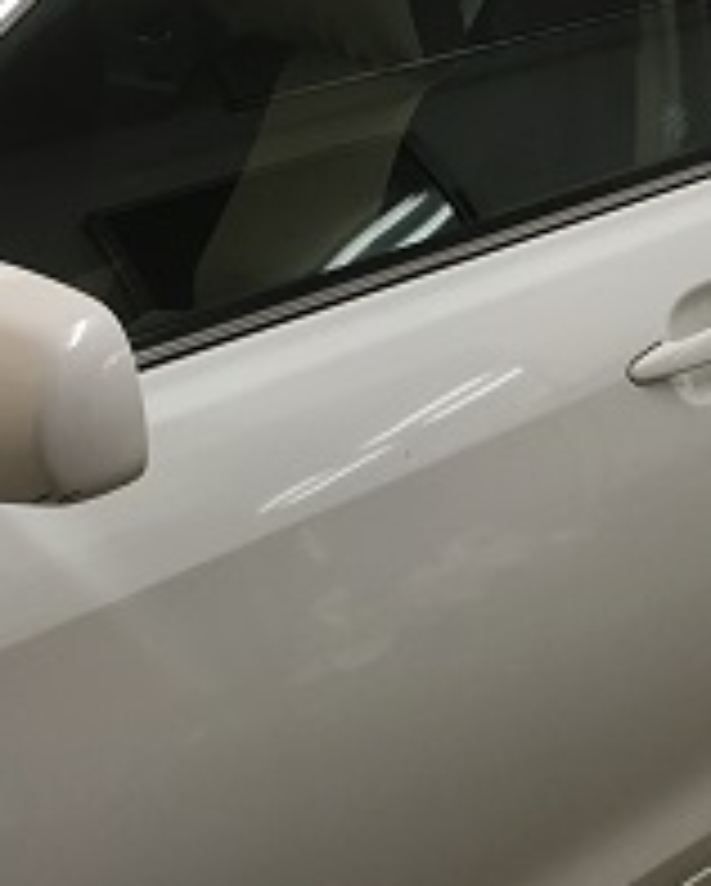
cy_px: 362
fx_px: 1733
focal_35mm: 66
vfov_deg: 28.6
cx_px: 414
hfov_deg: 23.2
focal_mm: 4.15
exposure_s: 1/30
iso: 40
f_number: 2.2
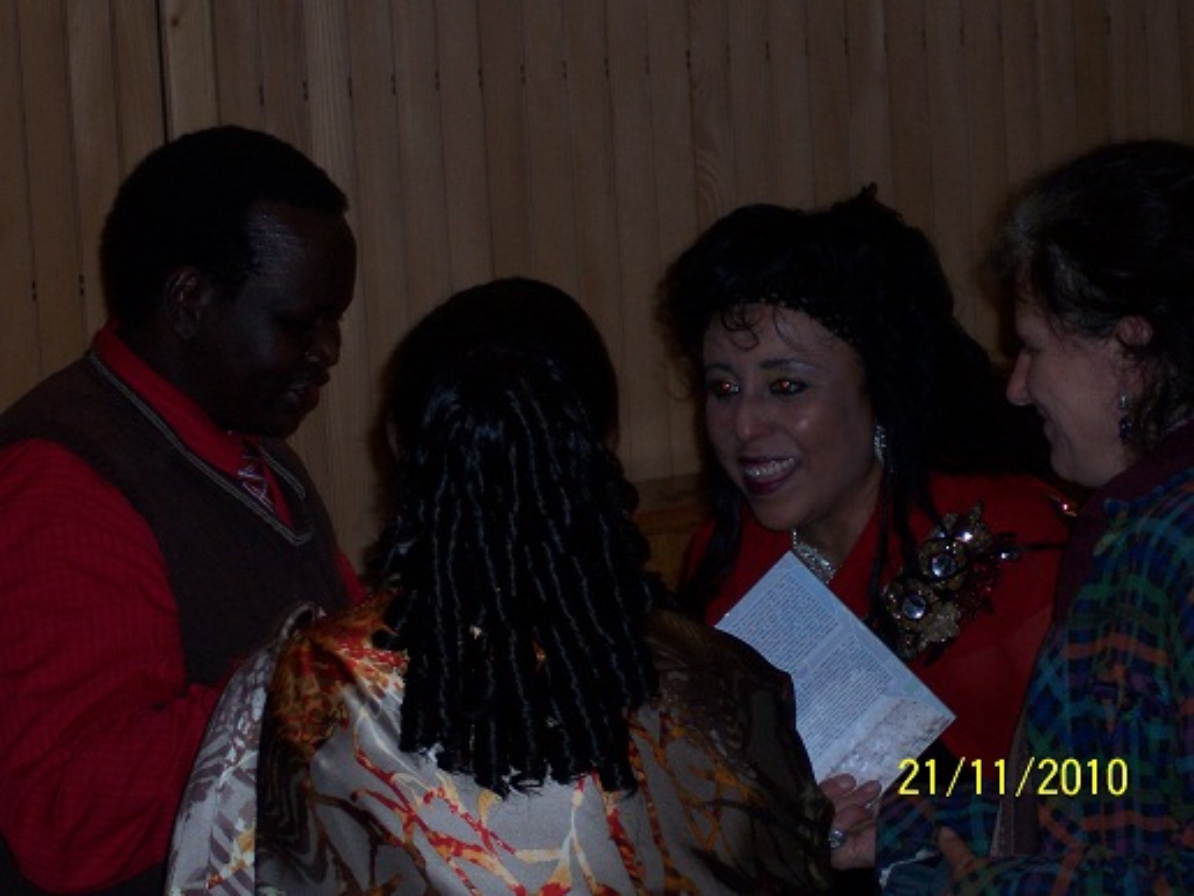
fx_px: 4553
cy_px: 448
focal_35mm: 132
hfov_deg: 14.9
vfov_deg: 11.2
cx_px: 597
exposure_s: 1/125
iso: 140
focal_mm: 22
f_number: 4.8
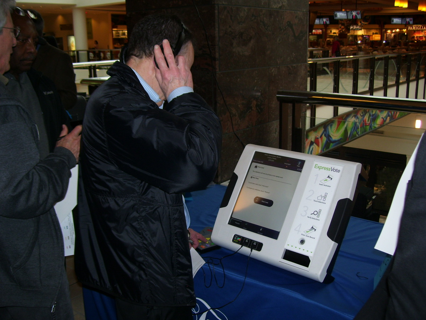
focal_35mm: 37
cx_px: 213
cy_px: 160
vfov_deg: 38.7
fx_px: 455
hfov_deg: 50.1
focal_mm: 6
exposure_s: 1/60
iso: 80
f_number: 2.7
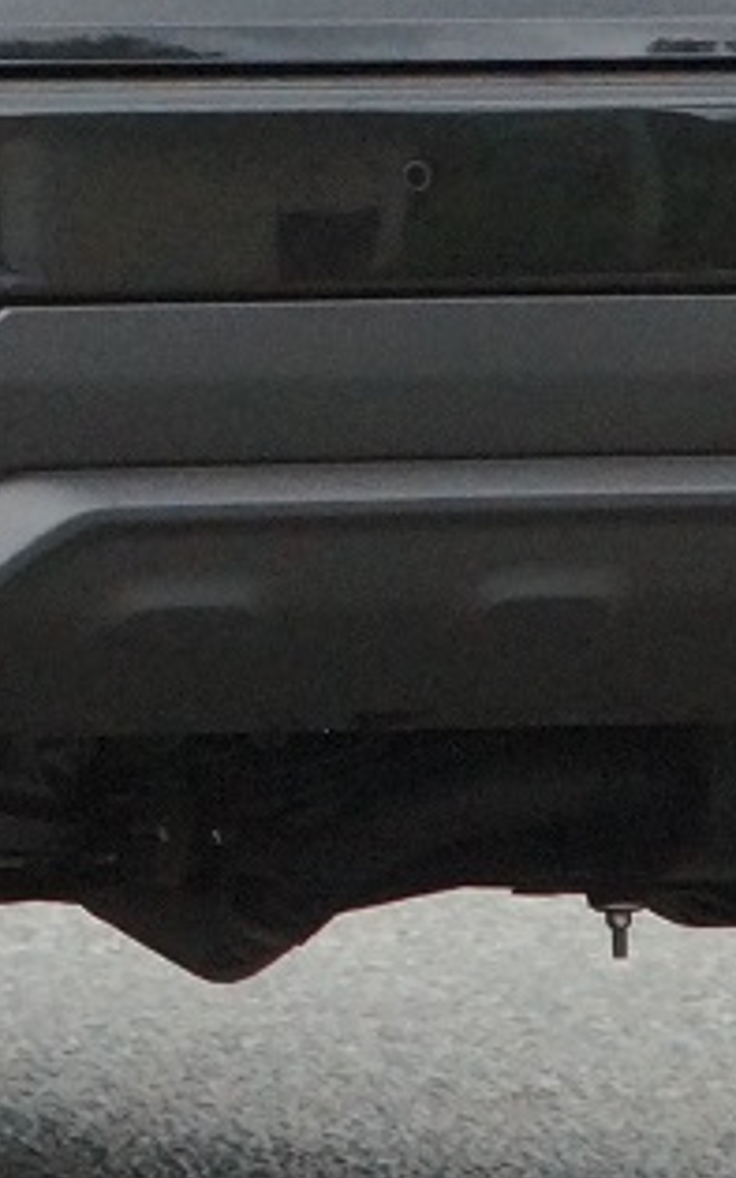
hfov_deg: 1.5
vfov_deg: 2.5
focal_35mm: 855
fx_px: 27427
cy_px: -320
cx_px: -609
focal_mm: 110
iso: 1600
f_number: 9
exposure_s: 1/1250
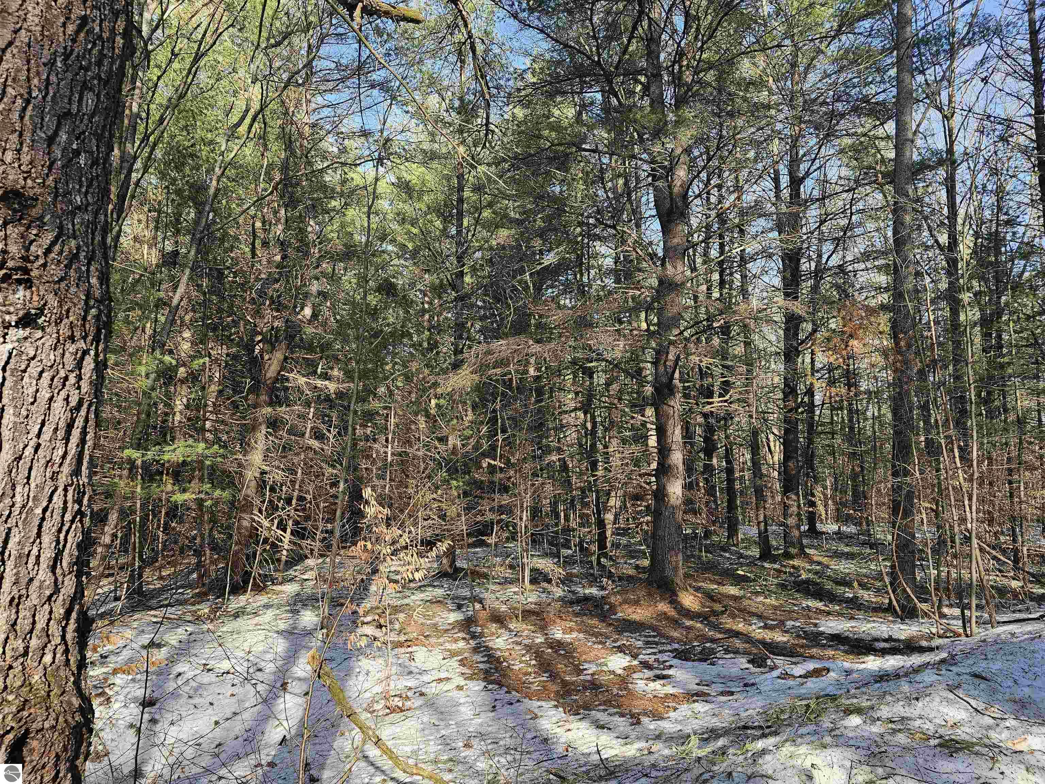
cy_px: 392
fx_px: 694
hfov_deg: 73.9
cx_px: 522
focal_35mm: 23
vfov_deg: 58.9
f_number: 1.7
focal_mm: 6.3
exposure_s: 1/120
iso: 16
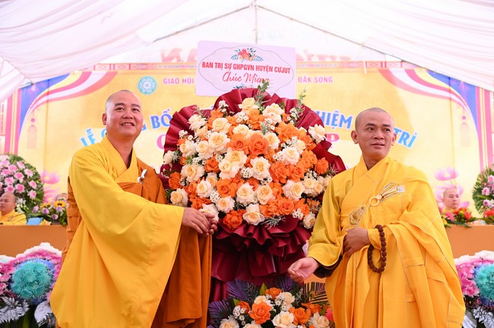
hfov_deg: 41.2
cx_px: 247
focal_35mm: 48
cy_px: 164
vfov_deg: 28.0
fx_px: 658
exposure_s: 1/200
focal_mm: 48
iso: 800
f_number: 4.5
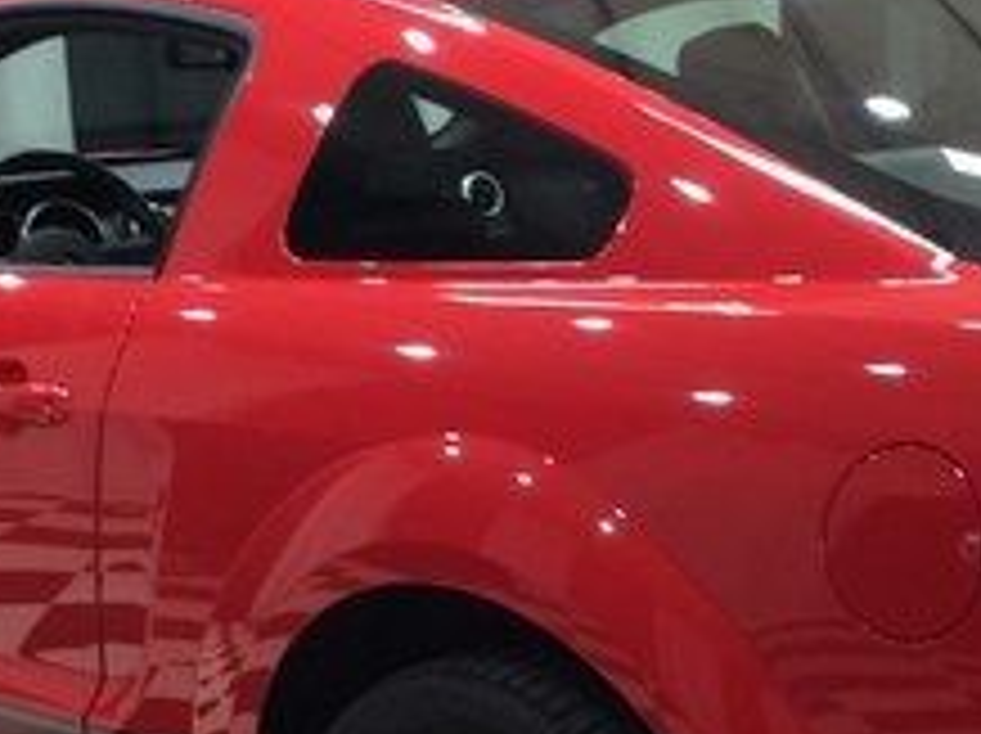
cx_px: 720
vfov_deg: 15.6
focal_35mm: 94
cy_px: 531
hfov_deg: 20.7
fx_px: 2661
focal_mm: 3.3
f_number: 2.4
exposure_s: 1/24
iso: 80
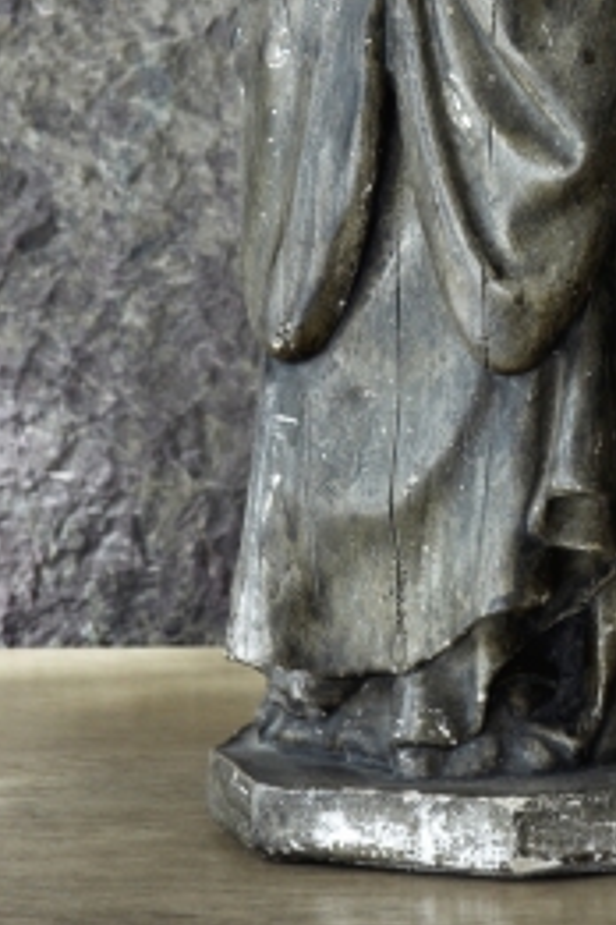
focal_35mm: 206
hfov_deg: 6.7
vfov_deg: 9.9
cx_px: 466
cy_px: 117
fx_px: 5287
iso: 400
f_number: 8
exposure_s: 1/60
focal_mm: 70
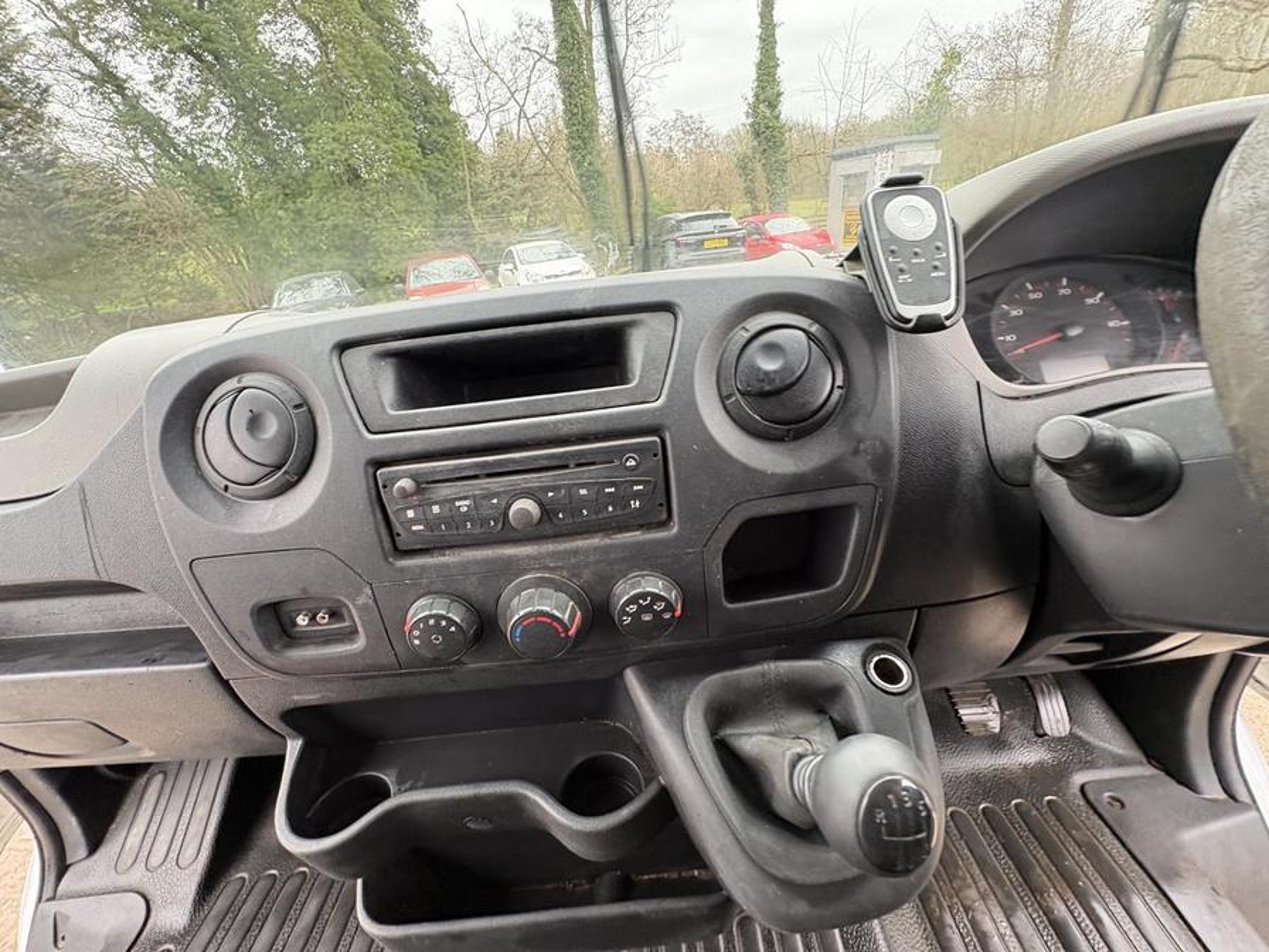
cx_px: 634
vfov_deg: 85.7
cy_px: 476
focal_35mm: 14
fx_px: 513
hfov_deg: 102.1
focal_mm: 2.22
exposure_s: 1/80
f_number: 2.2
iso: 200
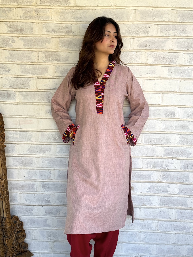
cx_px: 96
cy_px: 128
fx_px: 357
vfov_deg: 39.7
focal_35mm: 48
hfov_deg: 30.3
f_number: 1.78
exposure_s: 1/242
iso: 64
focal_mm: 6.76
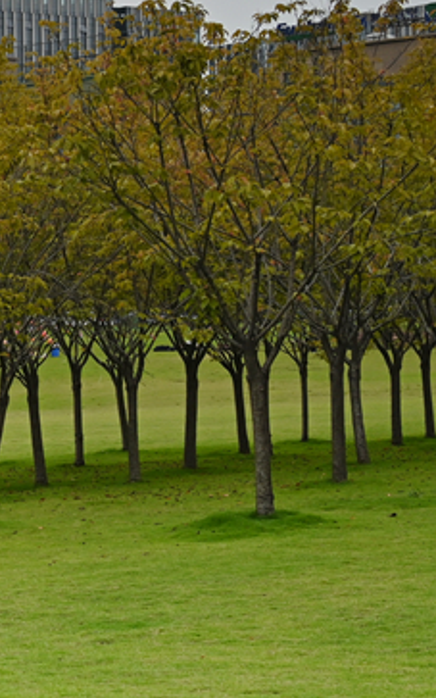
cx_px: -593
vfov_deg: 20.6
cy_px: 377
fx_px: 1919
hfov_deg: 11.0
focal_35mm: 101
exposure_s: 1/200
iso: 200
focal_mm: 30
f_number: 8
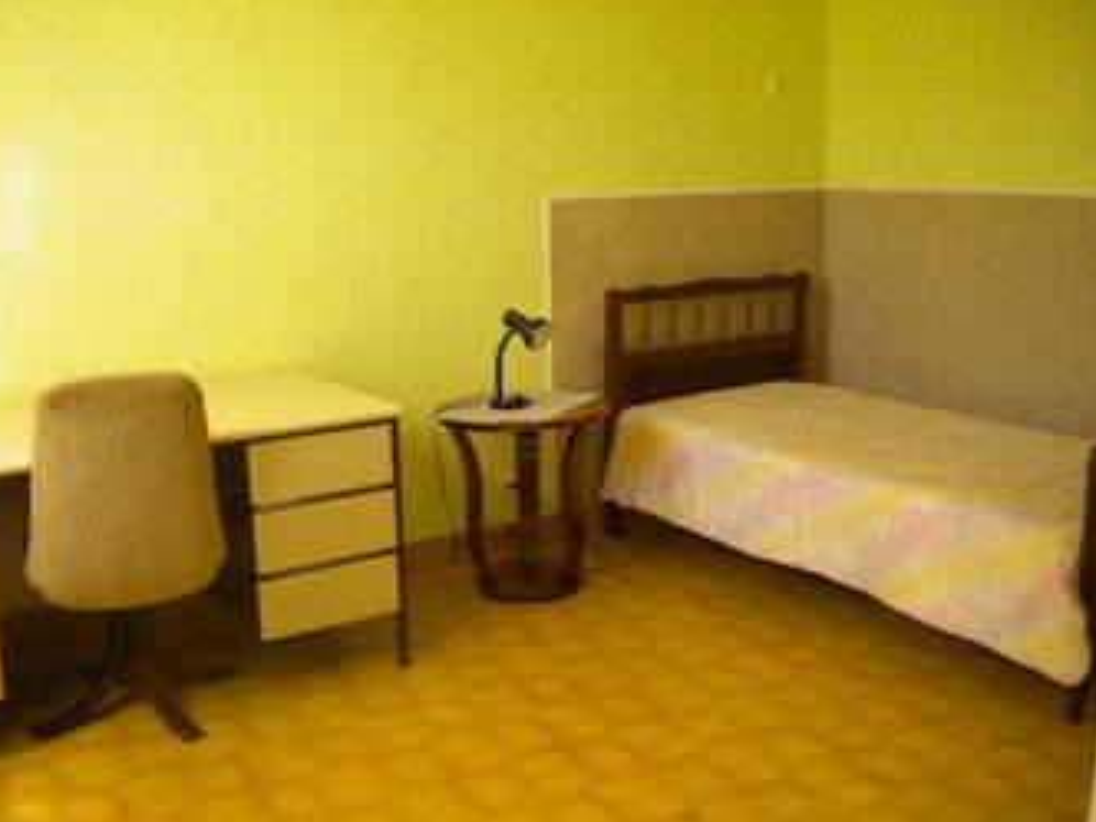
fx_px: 1203
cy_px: 432
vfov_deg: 37.7
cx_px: 512
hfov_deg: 48.9
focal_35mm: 38
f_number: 3.1
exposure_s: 1/60.4
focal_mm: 6.3
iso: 350
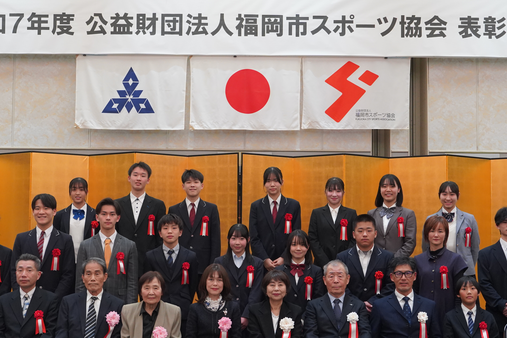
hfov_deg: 29.7
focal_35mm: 68
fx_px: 958
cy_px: 192
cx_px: 239
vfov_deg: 20.0
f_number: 5.6
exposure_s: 1/160
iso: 4000
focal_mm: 49
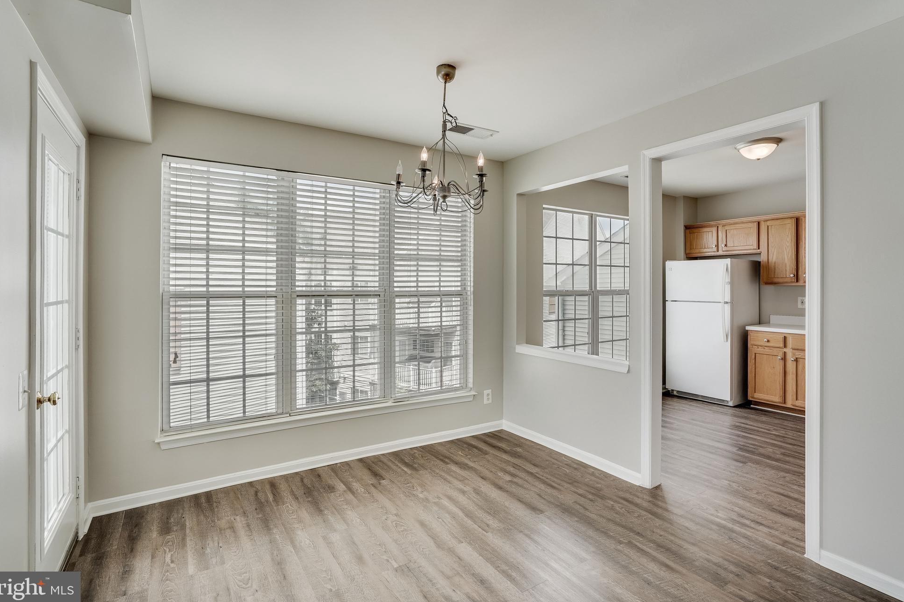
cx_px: 457
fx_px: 427
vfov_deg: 70.4
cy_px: 286
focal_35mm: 17
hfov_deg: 93.3
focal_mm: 16
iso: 800
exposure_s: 1/5000
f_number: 7.1
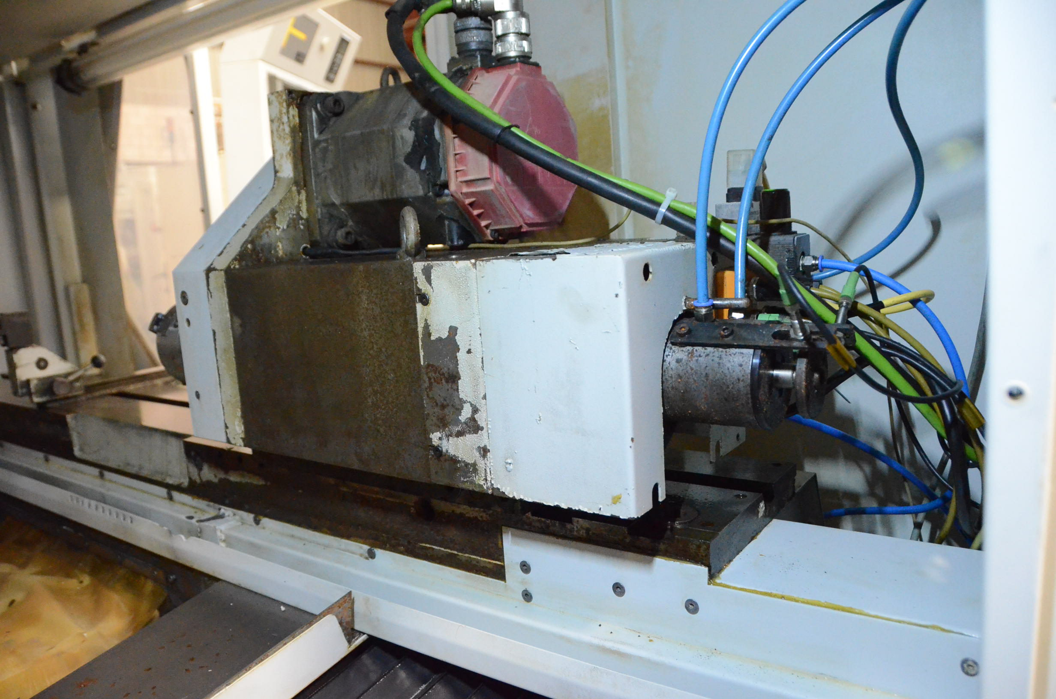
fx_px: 790
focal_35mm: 27
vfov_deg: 47.7
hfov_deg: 67.5
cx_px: 528
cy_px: 350
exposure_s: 1/125
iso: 6400
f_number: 3.5
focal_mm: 18
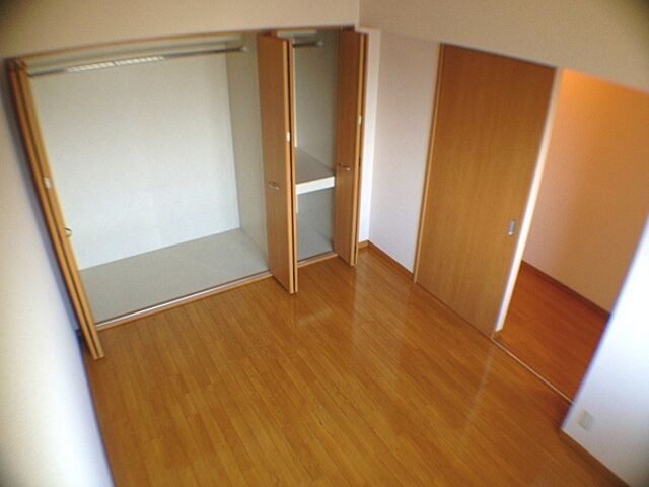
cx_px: 324
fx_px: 656
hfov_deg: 52.6
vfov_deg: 40.7
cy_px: 244
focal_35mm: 35
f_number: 2.4
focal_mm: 4.28
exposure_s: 1/20
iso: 80
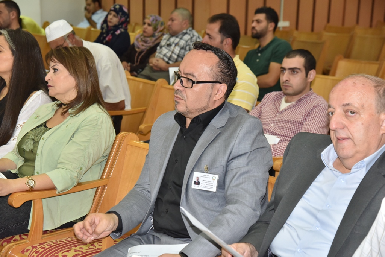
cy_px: 128
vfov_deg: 19.5
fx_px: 749
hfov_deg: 28.8
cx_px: 192
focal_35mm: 70
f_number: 5.6
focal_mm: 70
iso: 1600
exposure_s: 1/250
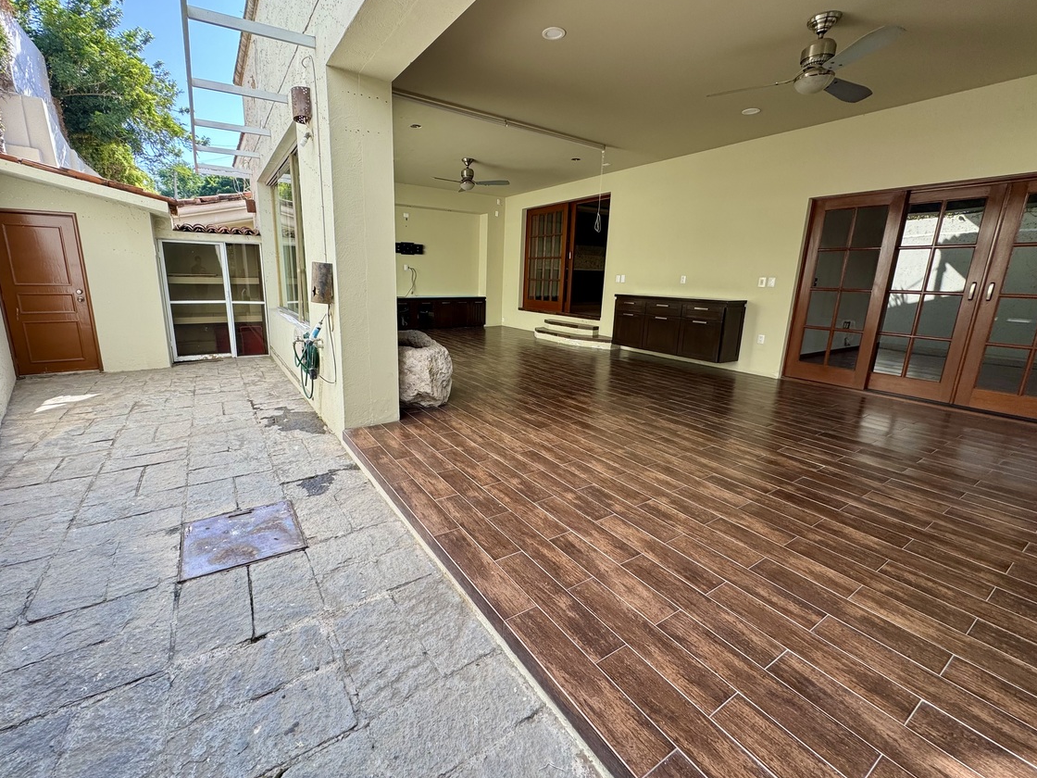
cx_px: 489
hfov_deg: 98.1
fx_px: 449
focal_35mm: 15
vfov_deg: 81.7
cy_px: 377
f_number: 2.2
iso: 40
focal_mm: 2.22
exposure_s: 1/167
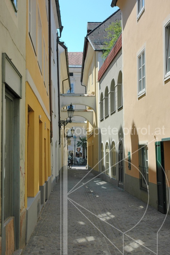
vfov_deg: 37.9
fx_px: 373
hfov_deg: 25.7
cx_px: 85
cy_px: 128
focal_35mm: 52
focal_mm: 35
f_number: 9
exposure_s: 1/320
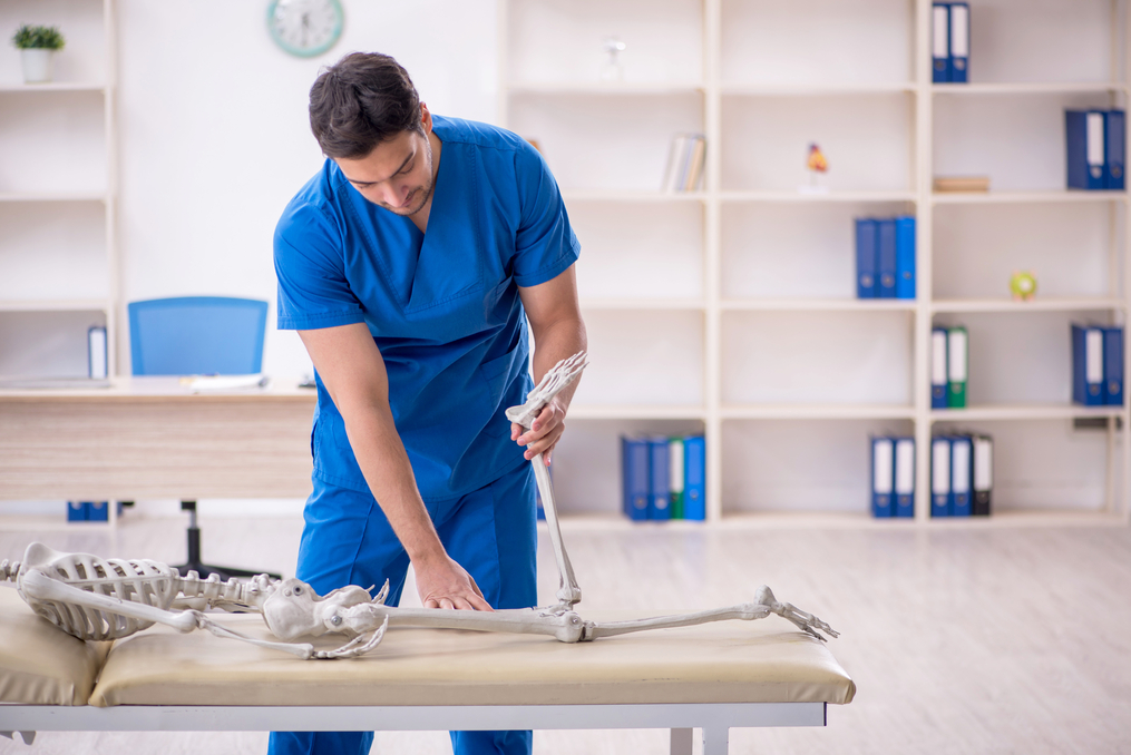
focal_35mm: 105
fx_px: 3300
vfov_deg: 13.1
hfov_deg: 19.4
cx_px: 566
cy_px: 378
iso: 100
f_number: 4
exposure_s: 1/125
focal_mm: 105
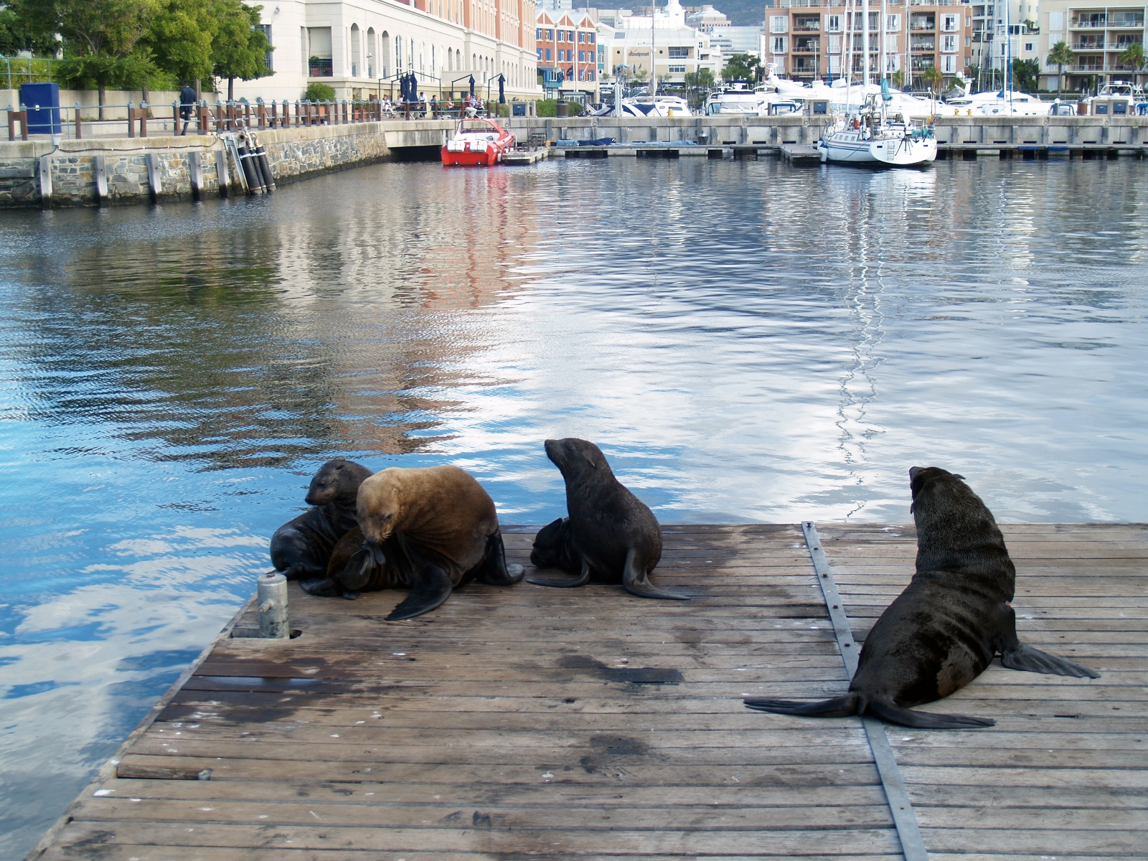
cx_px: 574
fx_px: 1658
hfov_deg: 38.2
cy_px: 430
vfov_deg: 29.1
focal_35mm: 50
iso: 100
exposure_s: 1/160
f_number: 4.5
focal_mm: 25
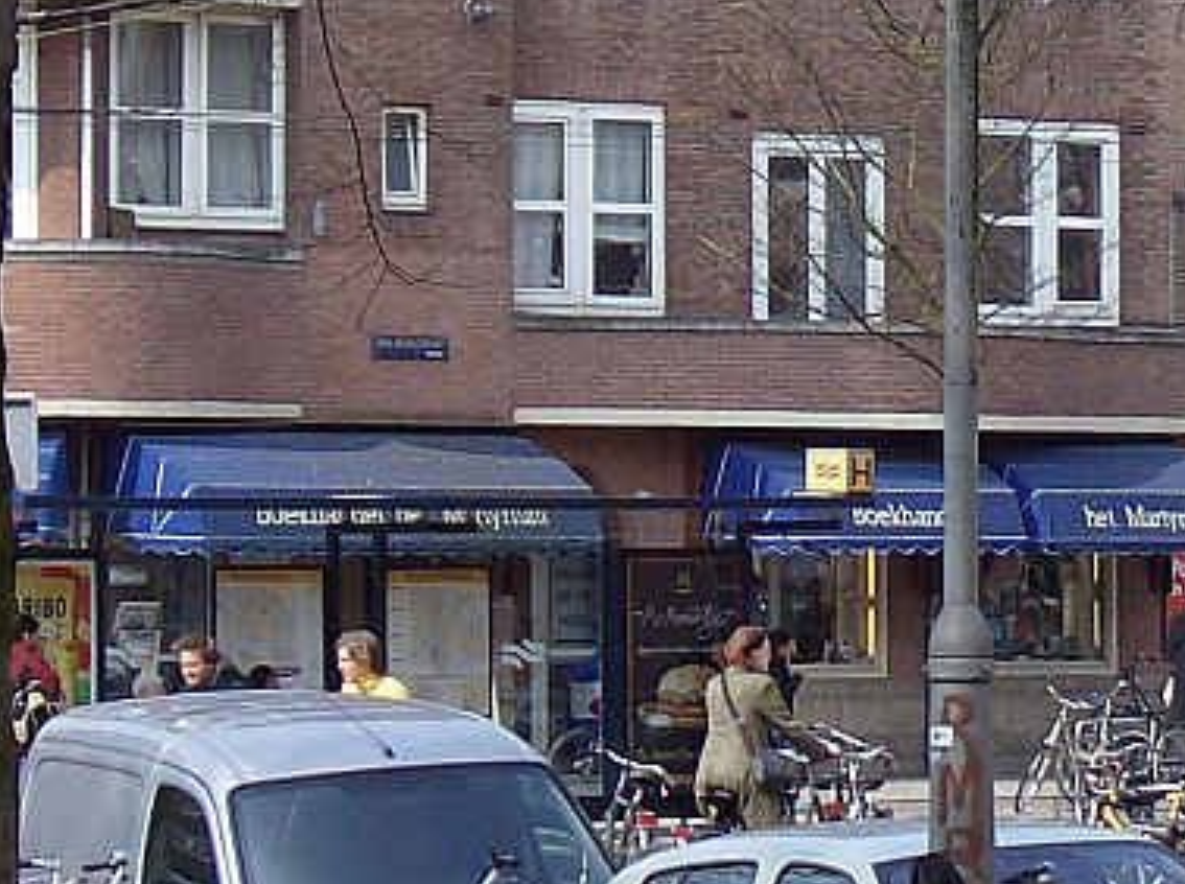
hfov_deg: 7.3
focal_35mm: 271
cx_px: 893
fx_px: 9259
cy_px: 80
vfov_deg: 5.5
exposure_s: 1/444
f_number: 4.6
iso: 100
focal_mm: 16.6
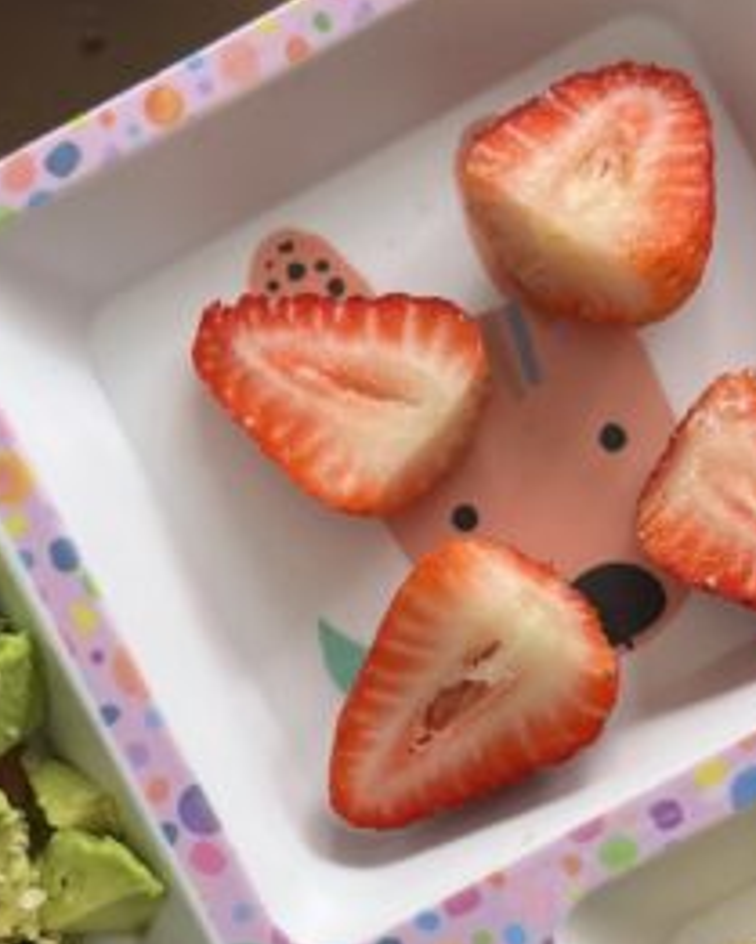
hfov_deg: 22.2
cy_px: 901
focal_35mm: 69
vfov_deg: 26.3
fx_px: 1929
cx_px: 347
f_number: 1.78
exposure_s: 1/121
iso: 200
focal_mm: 6.76
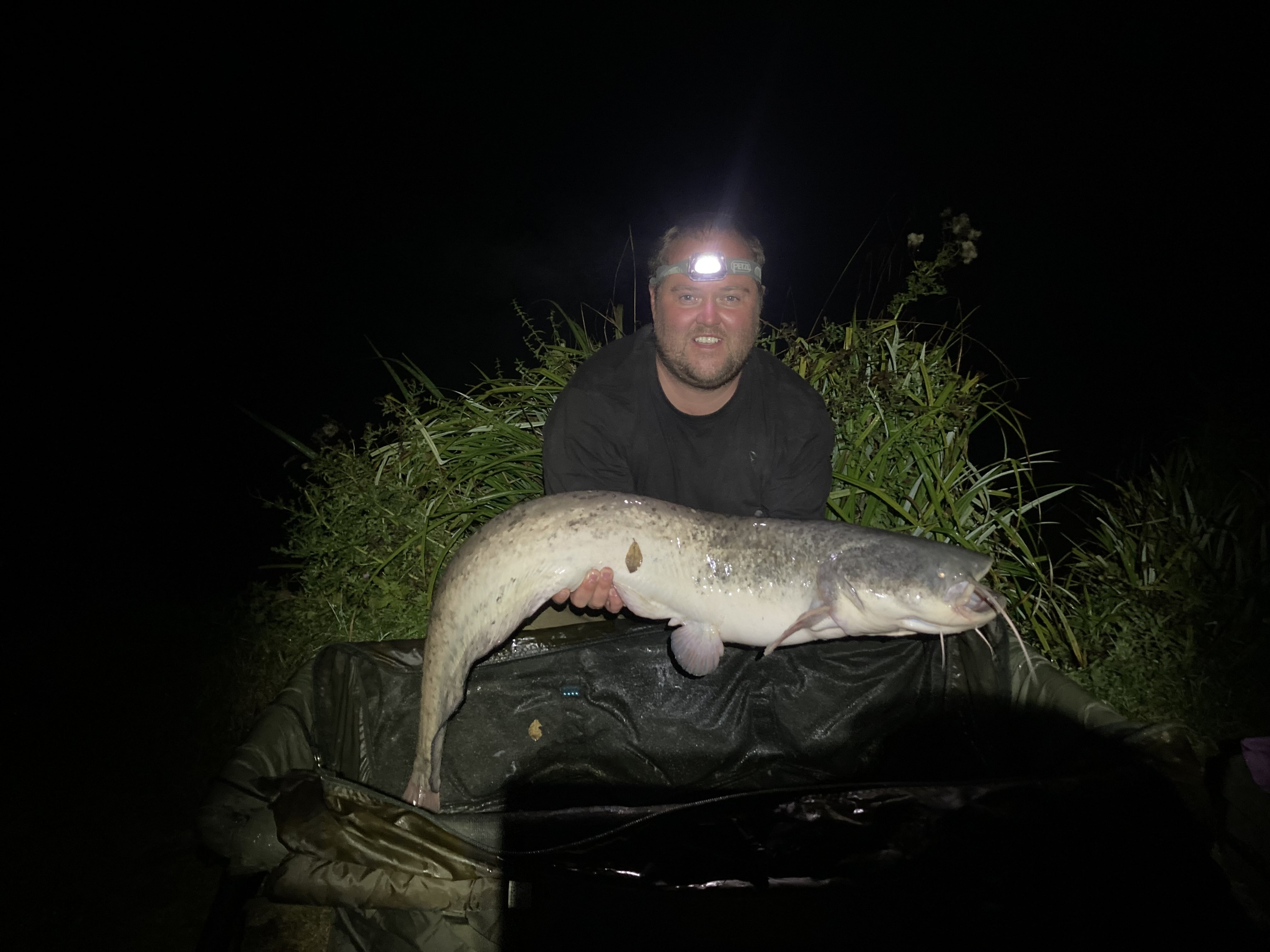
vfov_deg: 49.7
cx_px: 635
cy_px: 476
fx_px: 1027
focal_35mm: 28
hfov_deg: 63.4
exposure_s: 1/28
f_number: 1.8
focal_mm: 3.99
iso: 500
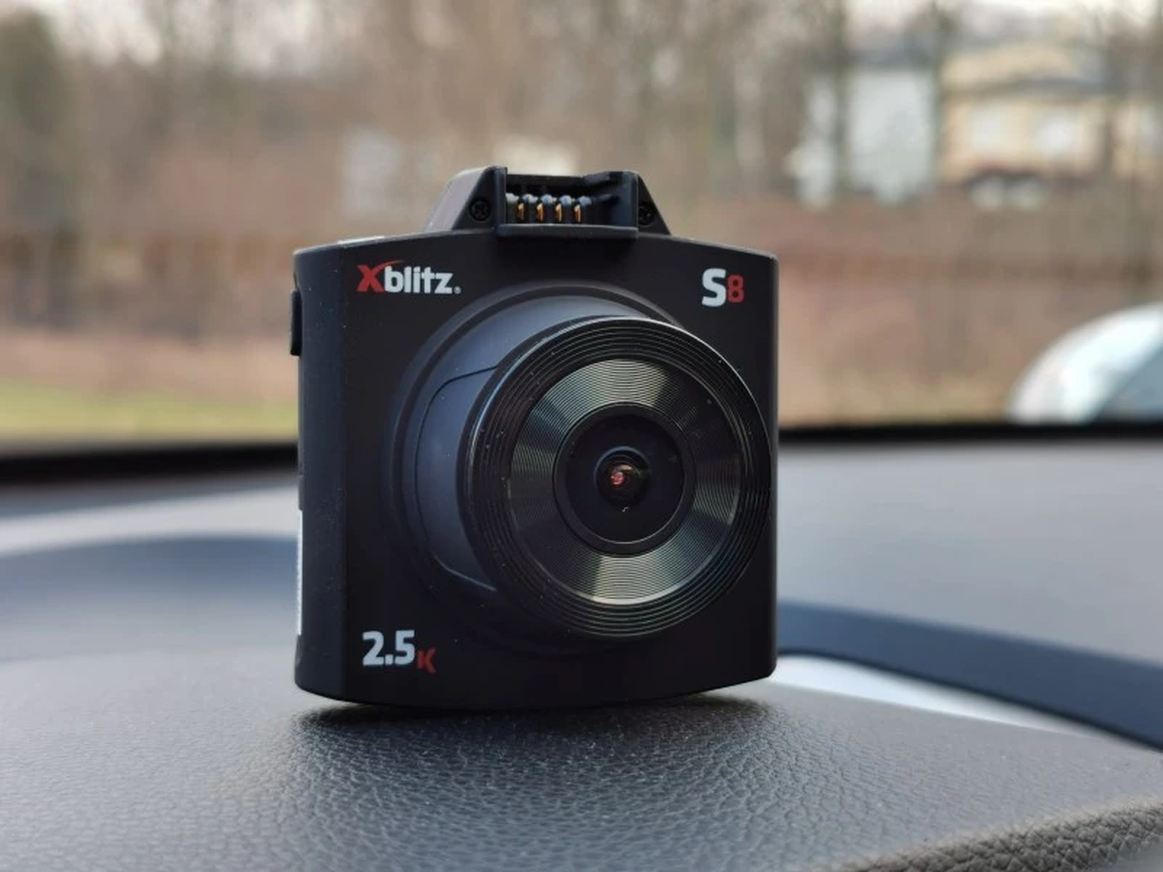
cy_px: 436
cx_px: 582
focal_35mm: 55
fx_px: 1848
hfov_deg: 34.9
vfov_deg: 26.6
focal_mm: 5.56
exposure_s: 1/134
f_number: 1.6
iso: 50
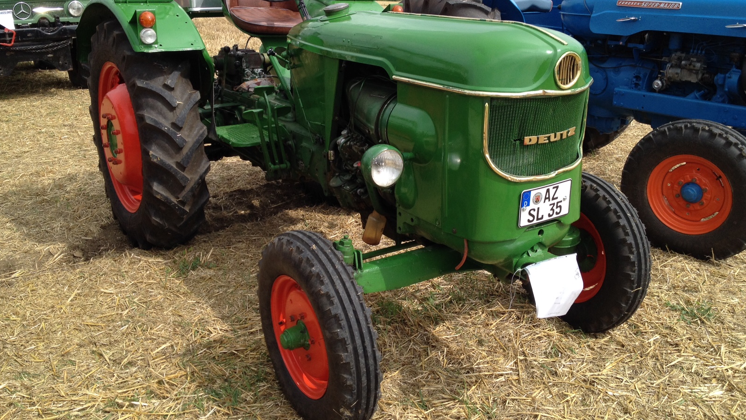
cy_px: 174
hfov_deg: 51.6
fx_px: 772
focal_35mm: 39
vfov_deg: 30.4
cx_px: 370
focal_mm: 4.28
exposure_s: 1/1227
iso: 50
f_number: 2.4
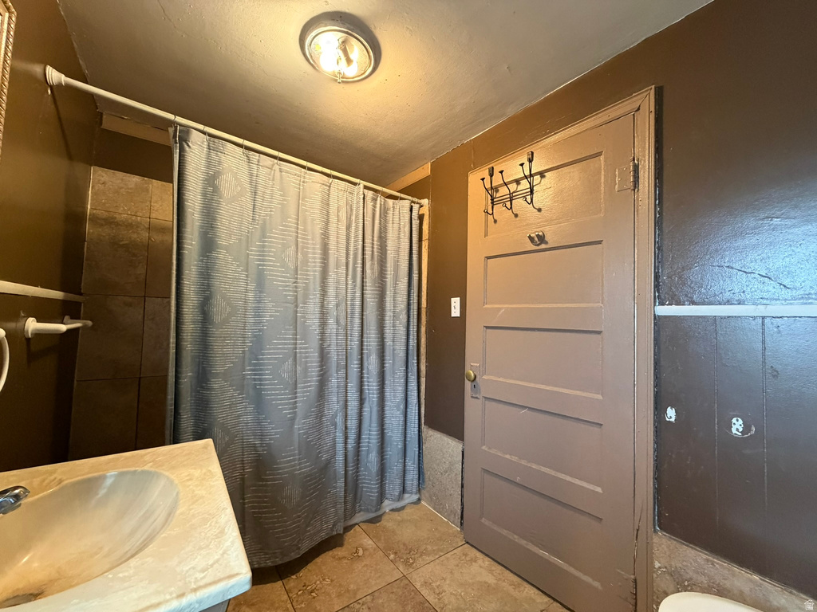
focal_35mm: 14
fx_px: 330
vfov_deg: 85.7
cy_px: 306
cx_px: 408
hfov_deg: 102.1
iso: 500
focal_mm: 2.22
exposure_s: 1/60
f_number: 2.2
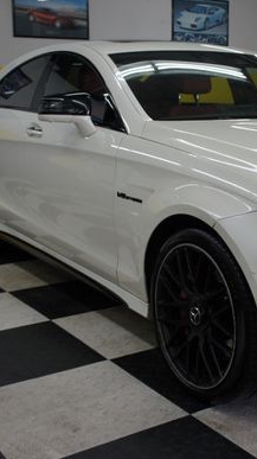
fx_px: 631
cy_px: 212
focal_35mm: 52
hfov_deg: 22.1
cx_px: 264
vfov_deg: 39.9
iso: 200
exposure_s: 1/50
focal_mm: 20
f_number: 5
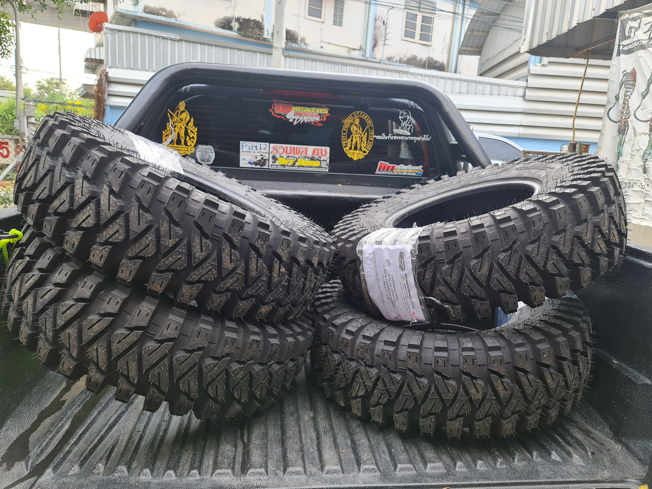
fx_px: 471
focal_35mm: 25
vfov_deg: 54.9
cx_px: 326
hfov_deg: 69.4
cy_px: 244
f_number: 1.8
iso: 50
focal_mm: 7
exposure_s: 1/100
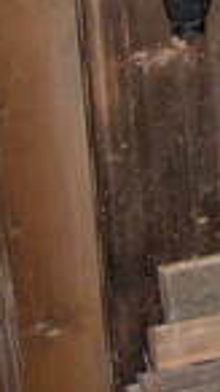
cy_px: -142
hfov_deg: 6.4
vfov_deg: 12.5
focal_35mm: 166
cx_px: 777
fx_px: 1724
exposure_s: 1/60
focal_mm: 8
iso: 400
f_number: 2.8
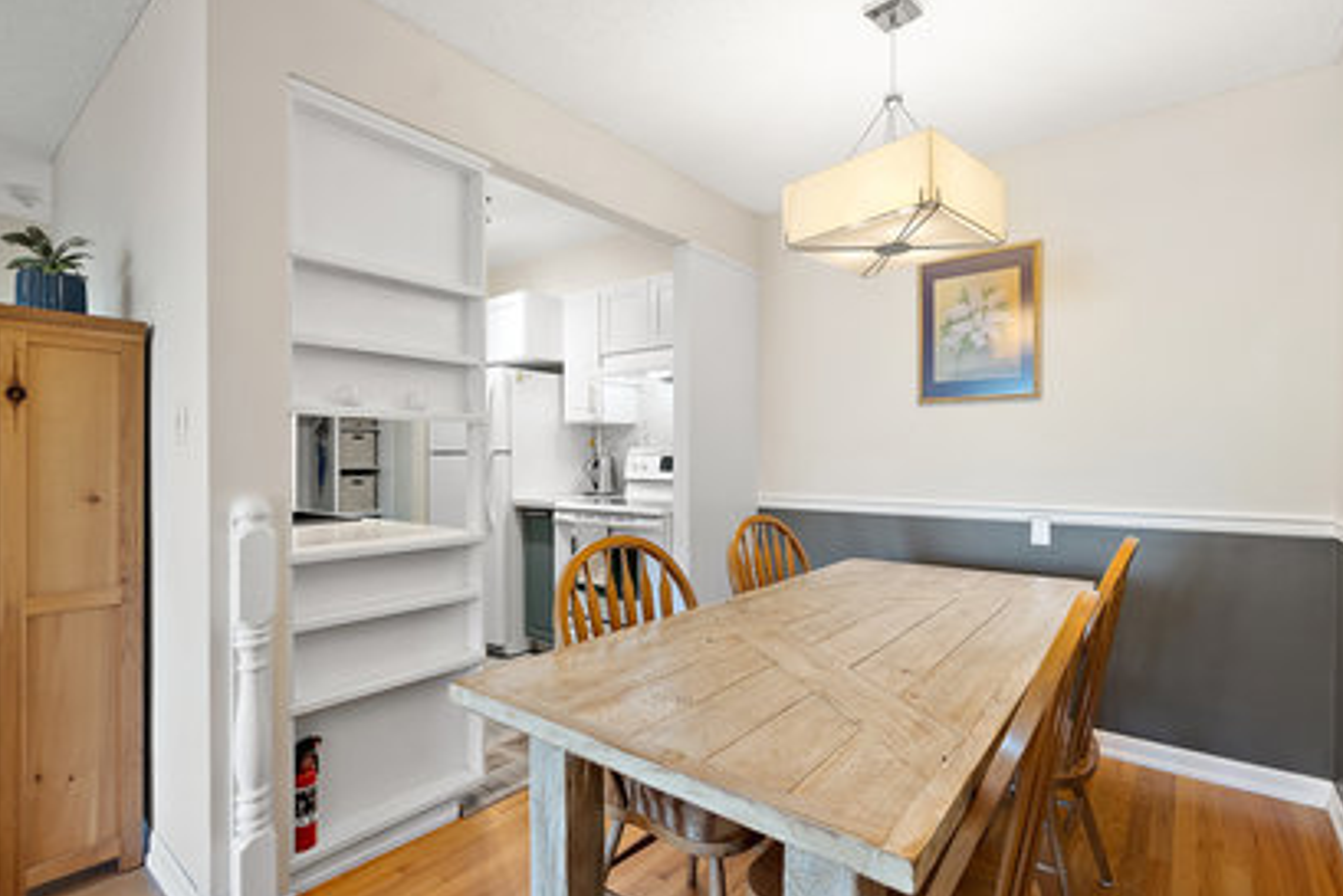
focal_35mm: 17
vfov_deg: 70.5
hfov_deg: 93.3
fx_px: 634
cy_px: 463
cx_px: 678
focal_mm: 16
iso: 320
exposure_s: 1/3
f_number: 7.1
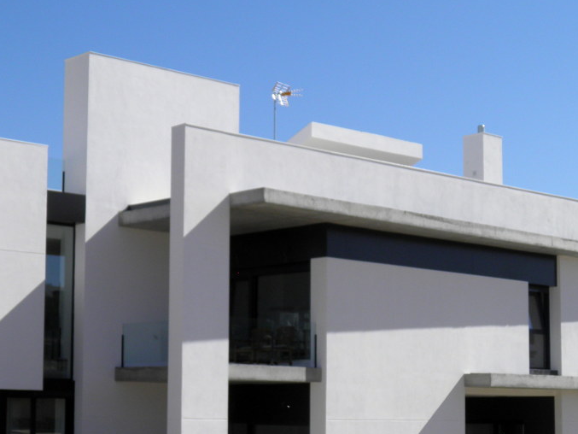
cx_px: 232
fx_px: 1303
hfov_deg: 25.0
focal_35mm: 78
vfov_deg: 18.9
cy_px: 280
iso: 50
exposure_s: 1/1000
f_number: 3.8
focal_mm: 7.9
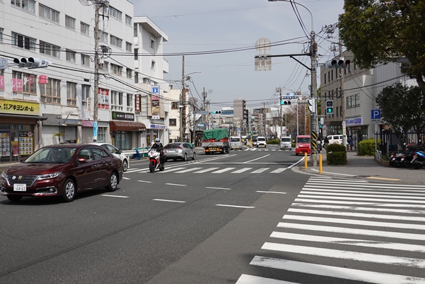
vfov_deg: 29.3
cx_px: 212
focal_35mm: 46
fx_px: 543
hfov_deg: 42.7
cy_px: 142
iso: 200
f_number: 5
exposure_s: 1/500
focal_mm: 16.86
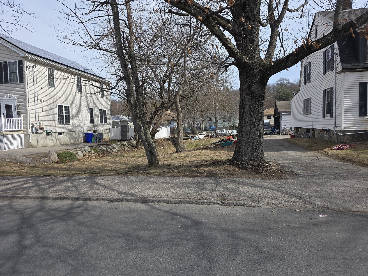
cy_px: 138
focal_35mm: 23
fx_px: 245
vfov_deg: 58.9
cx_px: 184
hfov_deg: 73.9
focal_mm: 6.3
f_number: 1.7
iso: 12
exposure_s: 1/765
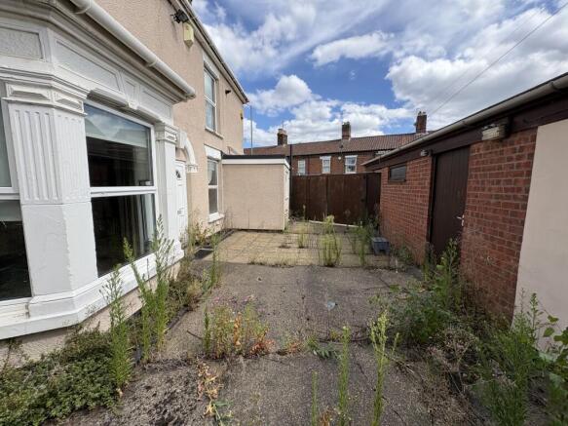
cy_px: 213
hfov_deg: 102.1
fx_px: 230
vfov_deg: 85.7
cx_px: 284
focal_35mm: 14
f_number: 2.2
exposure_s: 1/1217
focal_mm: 2.22
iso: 40
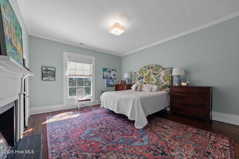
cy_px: 80
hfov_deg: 104.3
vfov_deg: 81.1
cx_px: 120
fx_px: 93
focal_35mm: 14
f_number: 8
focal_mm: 14
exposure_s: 1/10
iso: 250
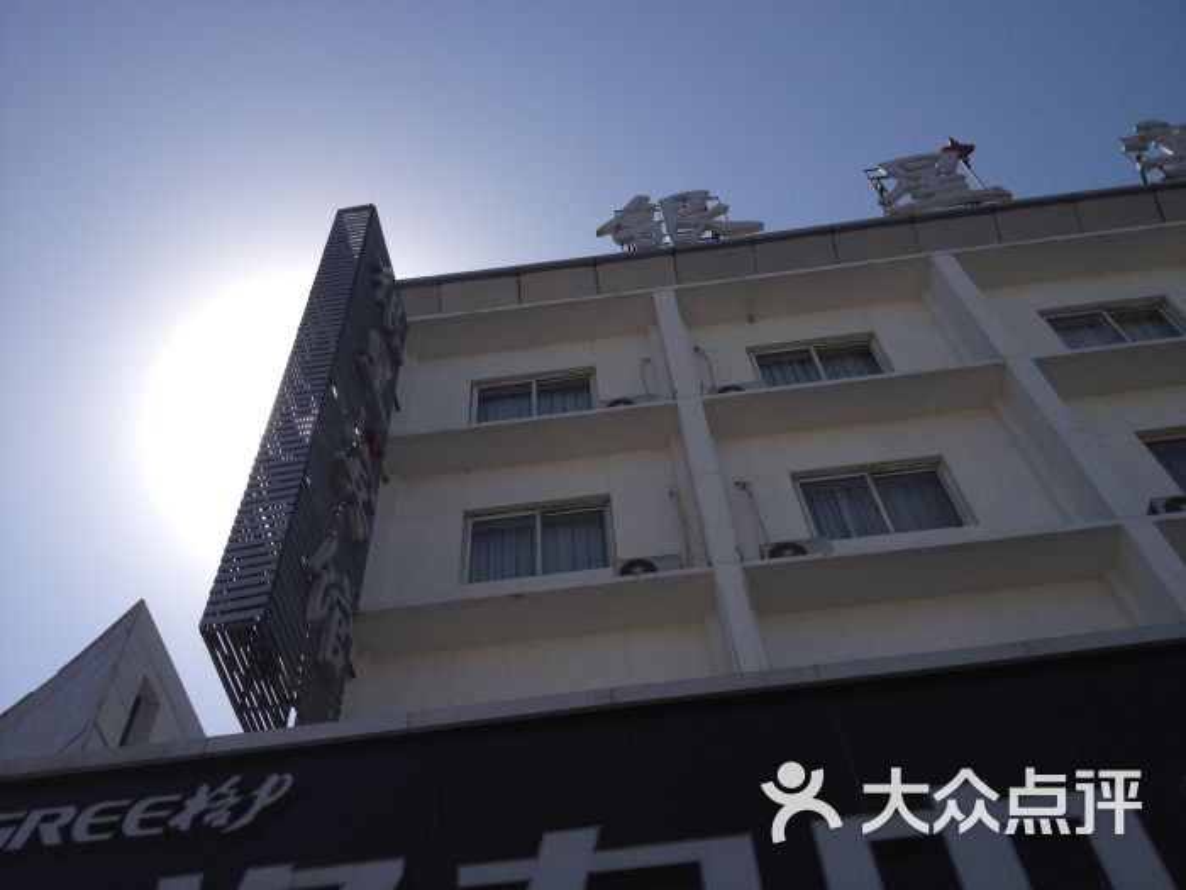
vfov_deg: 40.7
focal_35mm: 35
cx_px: 593
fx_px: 1199
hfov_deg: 52.6
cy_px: 445
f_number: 2.4
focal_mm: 4.28
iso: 50
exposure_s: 1/3067
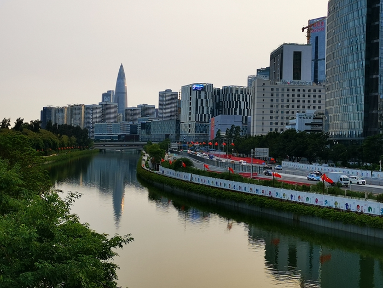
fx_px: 609
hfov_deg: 34.9
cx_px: 192
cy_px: 144
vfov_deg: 26.6
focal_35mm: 55
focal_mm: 4.75
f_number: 2.4
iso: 50
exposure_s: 1/1164
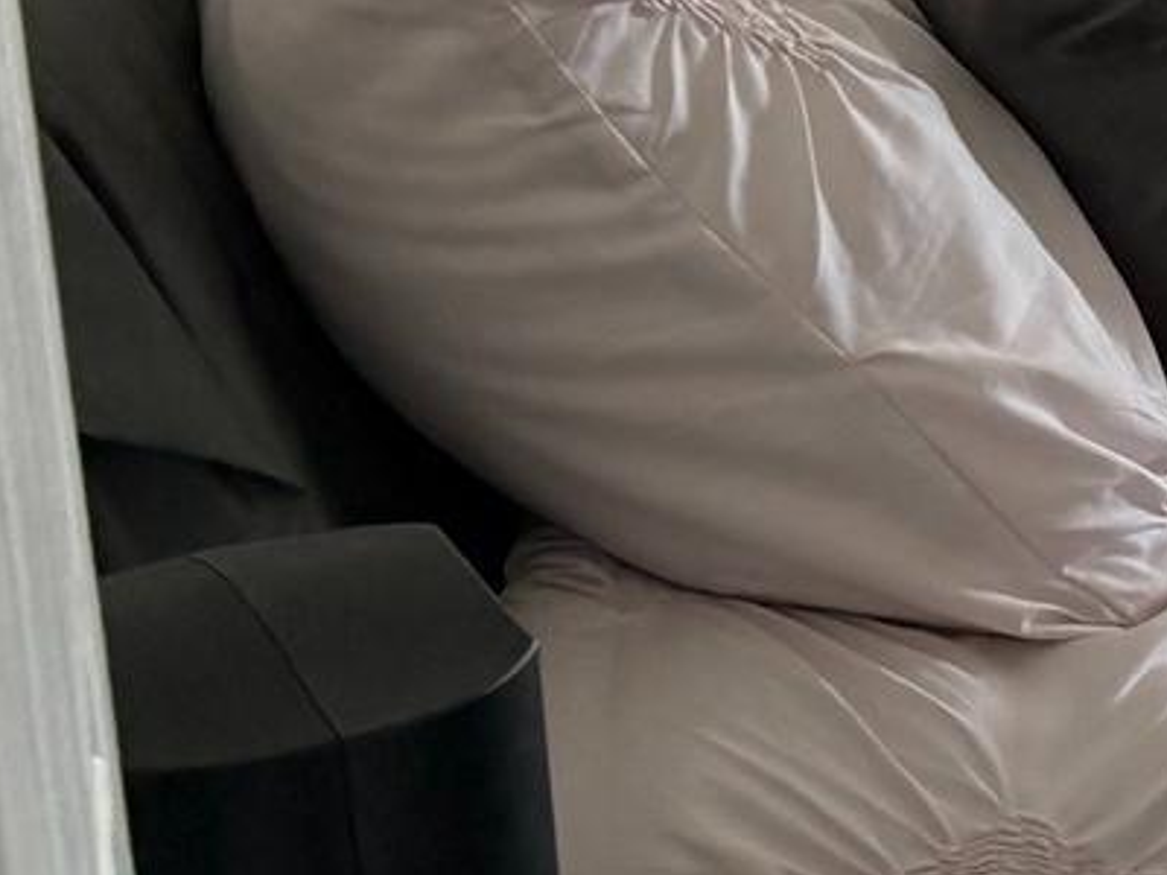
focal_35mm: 133
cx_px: 2585
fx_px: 4484
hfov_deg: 12.4
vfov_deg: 11.0
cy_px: -50
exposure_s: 1/60
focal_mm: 5.96
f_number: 1.6
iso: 160
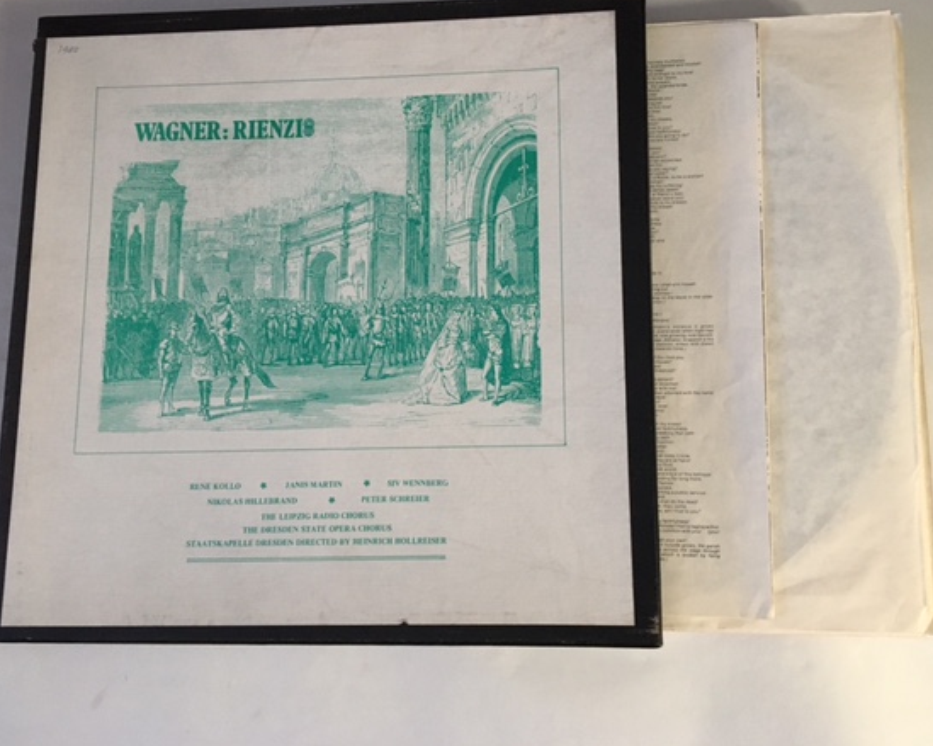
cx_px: 505
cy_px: 355
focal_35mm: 33
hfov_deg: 54.2
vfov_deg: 44.5
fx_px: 911
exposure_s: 1/33
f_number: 2.2
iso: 250
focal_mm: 4.15
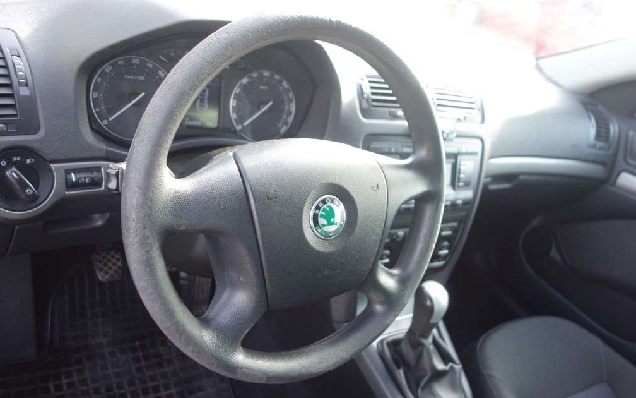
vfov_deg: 43.1
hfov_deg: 64.6
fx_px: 503
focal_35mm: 29
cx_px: 317
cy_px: 211
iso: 125
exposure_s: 1/100
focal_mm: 10.4
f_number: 2
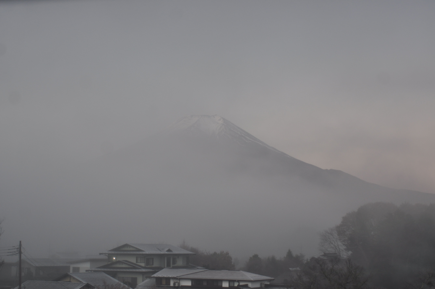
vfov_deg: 25.0
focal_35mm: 54
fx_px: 652
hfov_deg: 36.9
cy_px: 144
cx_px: 218
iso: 200
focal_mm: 36
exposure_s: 1/10
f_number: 3.8
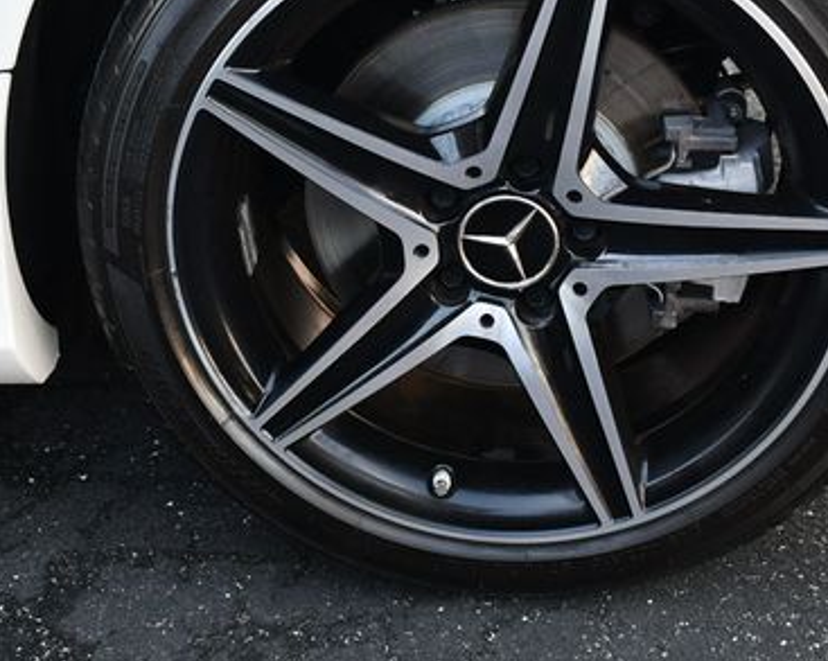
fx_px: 1445
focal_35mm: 59
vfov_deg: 25.6
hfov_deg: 32.0
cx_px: 395
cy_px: 205
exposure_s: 1/250
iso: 400
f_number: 4
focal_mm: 18
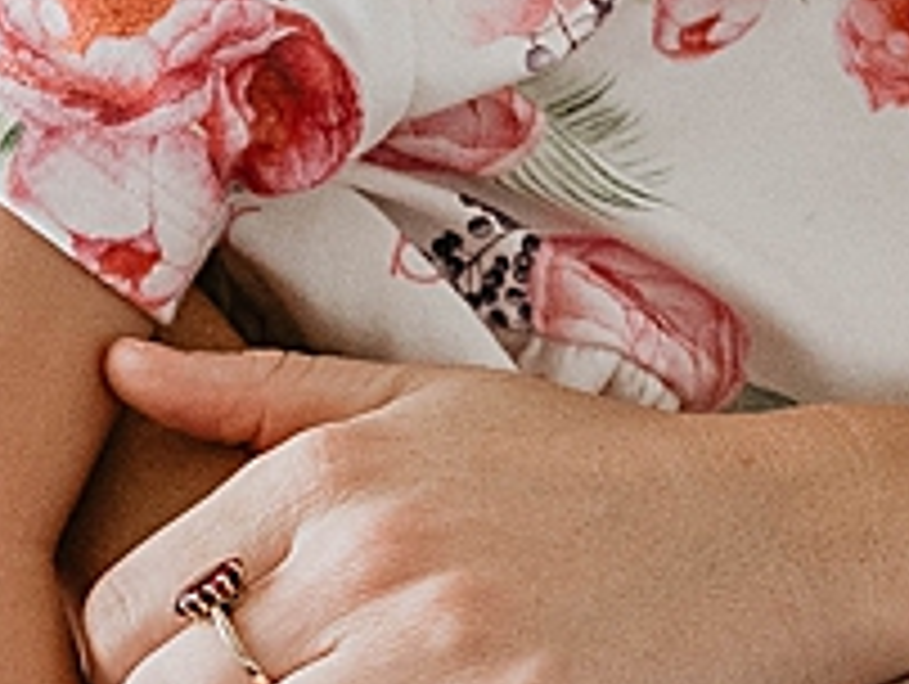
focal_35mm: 266
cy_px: -803
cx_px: 2038
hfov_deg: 7.1
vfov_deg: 5.5
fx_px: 6993
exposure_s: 1/250
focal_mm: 35
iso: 1000
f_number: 2.8
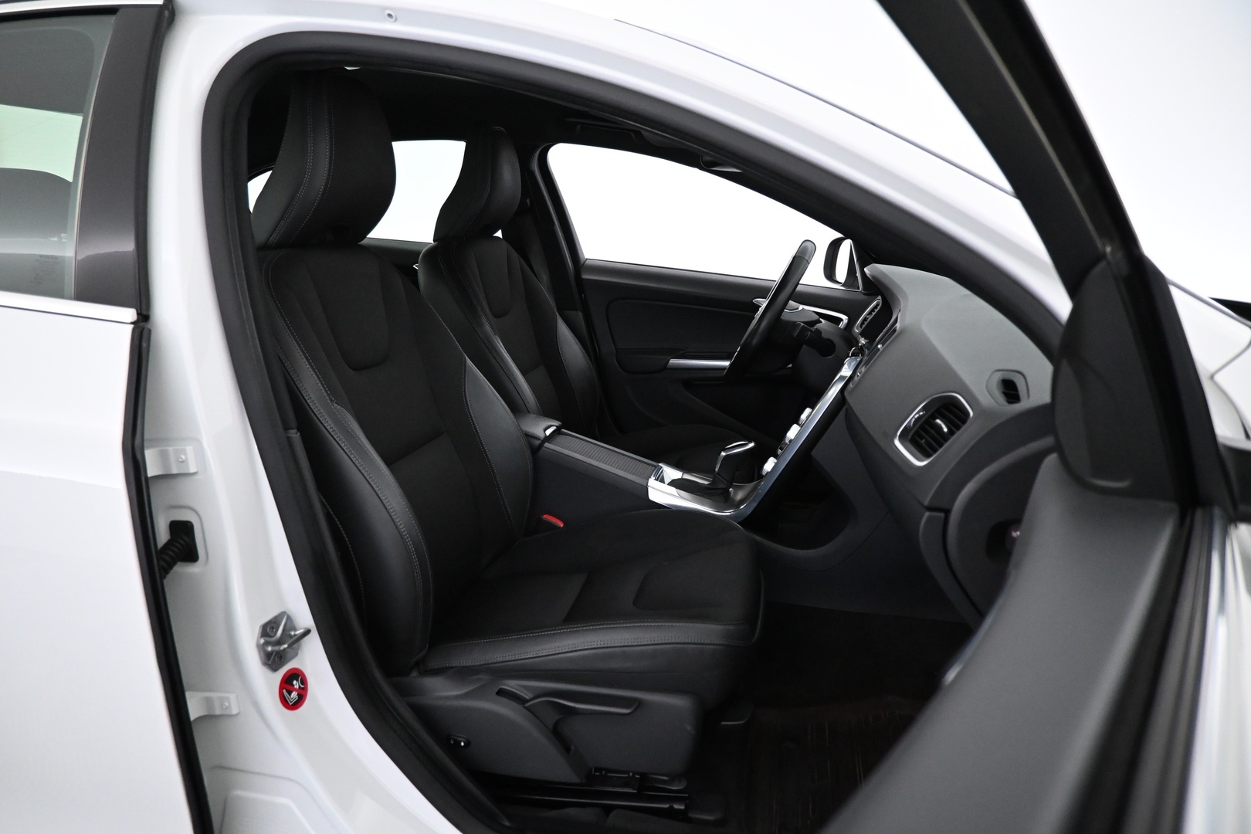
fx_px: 834
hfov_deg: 73.7
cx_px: 626
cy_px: 417
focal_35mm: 24
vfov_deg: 53.1
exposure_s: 1/100
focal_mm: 16
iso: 3200
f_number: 3.5
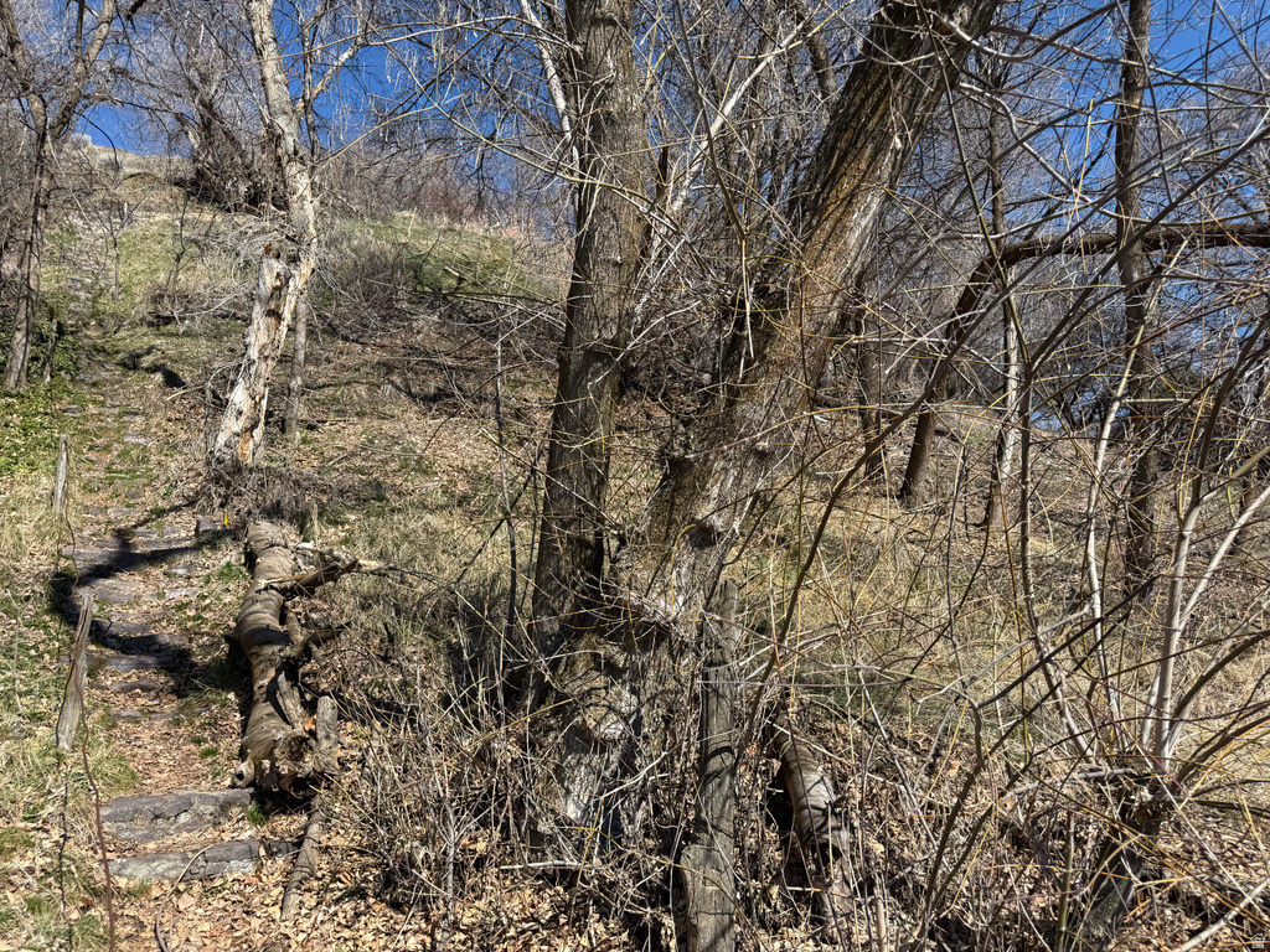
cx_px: 635
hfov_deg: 71.6
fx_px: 881
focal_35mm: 24
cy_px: 476
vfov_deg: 56.8
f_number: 1.78
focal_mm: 6.76
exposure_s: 1/3279
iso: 80
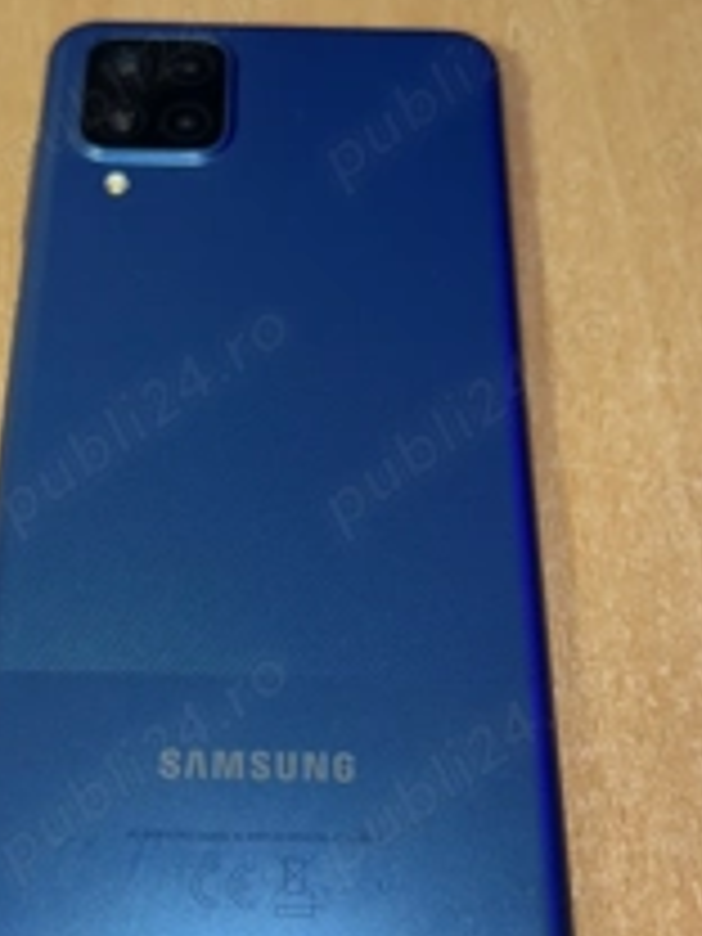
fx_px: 1352
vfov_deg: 38.2
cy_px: 486
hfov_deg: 29.0
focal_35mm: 50
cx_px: 279
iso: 32
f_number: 1.5
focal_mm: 5.7
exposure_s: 1/17
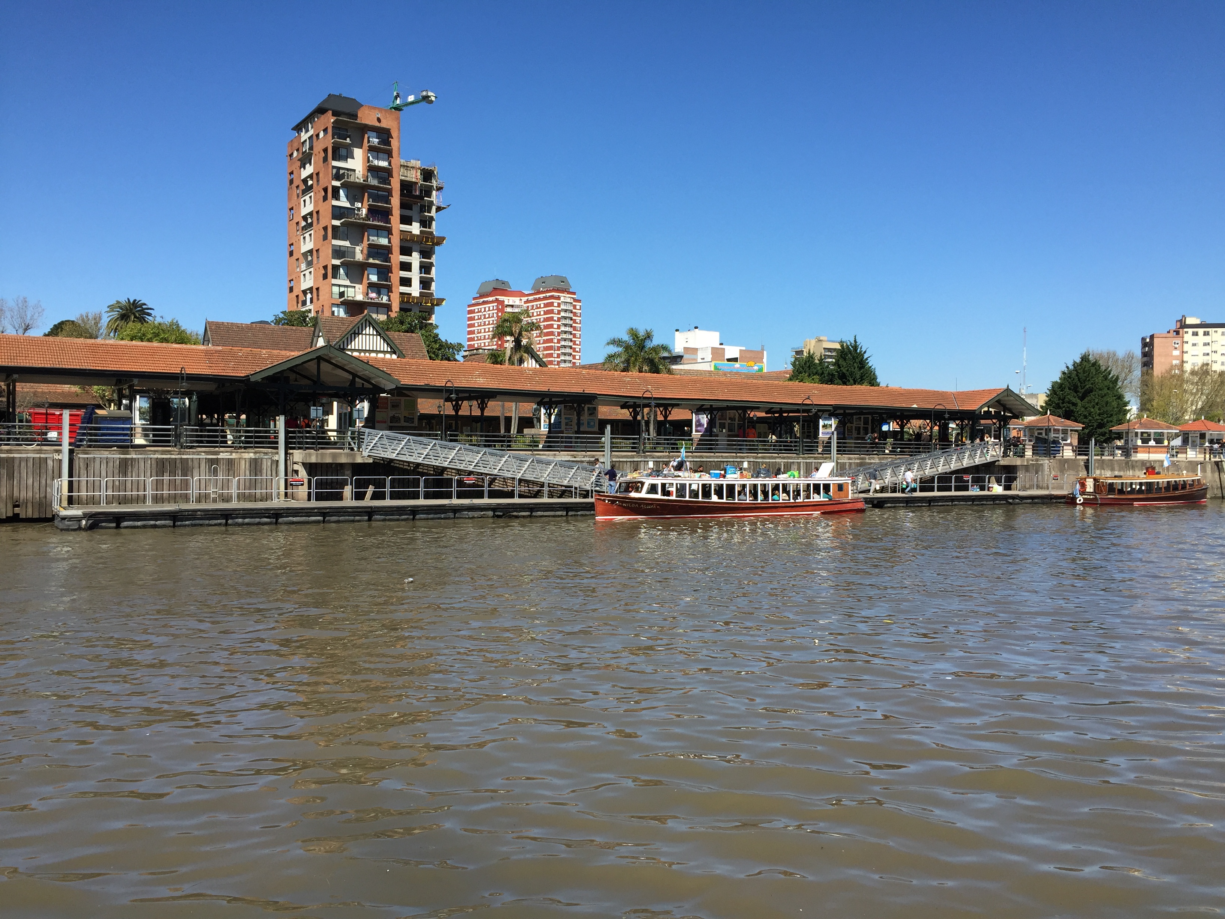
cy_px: 460
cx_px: 612
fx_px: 1026
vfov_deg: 48.2
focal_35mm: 29
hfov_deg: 61.7
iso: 32
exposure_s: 1/1883
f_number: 2.2
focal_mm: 4.15
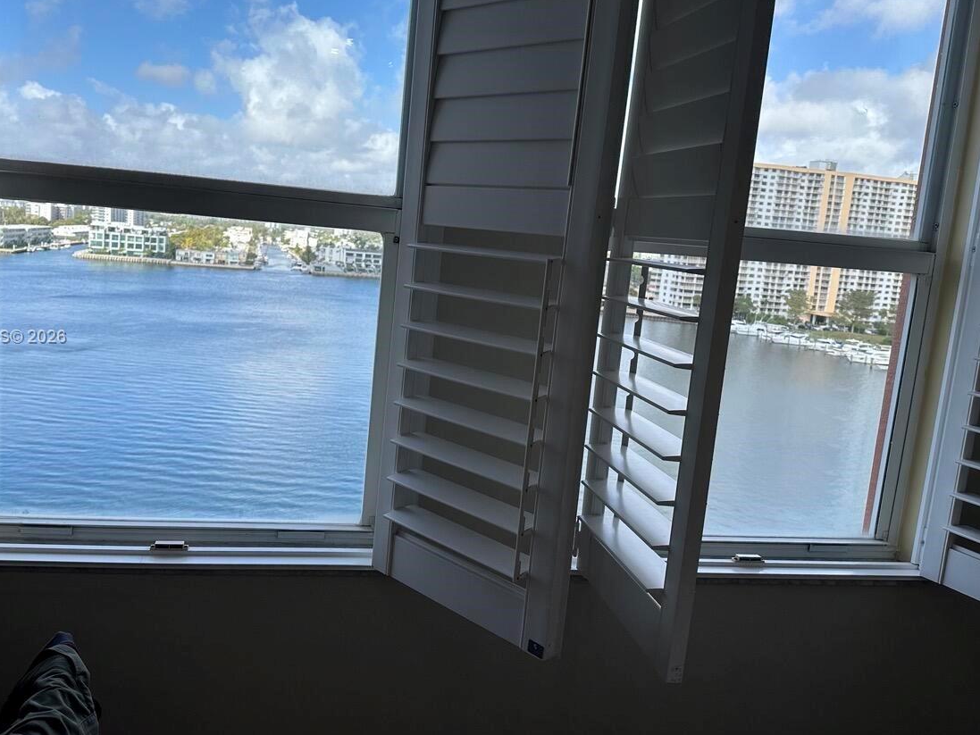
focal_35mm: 28
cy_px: 338
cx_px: 410
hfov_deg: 63.1
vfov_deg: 49.7
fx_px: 793
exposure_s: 1/2110
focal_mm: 6.86
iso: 80
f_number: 1.78
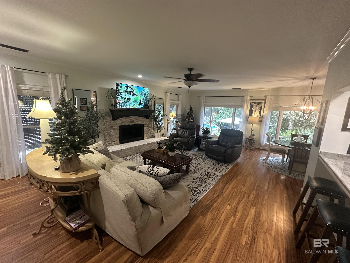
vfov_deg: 85.7
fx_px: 142
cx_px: 175
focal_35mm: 14
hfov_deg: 102.1
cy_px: 132
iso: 320
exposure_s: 1/60
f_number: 2.2
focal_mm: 2.22
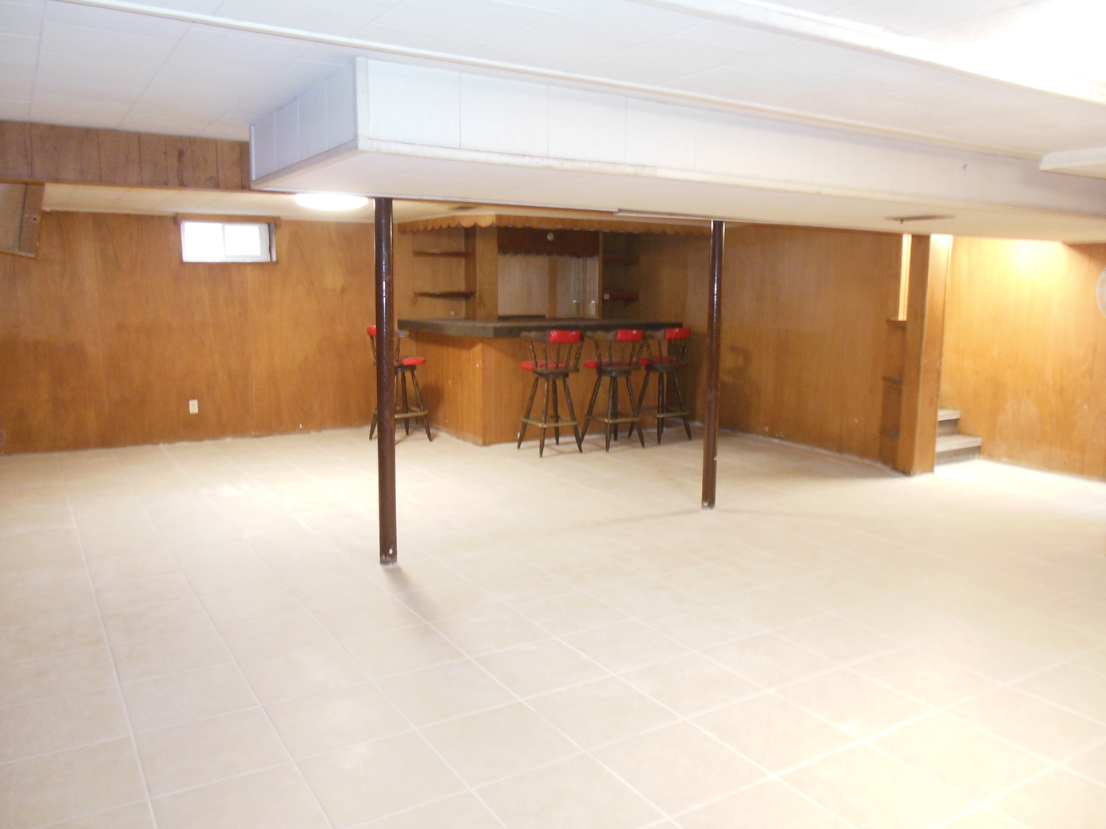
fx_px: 830
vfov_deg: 53.0
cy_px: 408
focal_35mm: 26
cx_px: 536
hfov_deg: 67.3
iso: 400
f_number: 3.2
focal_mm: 4.5
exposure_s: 1/8
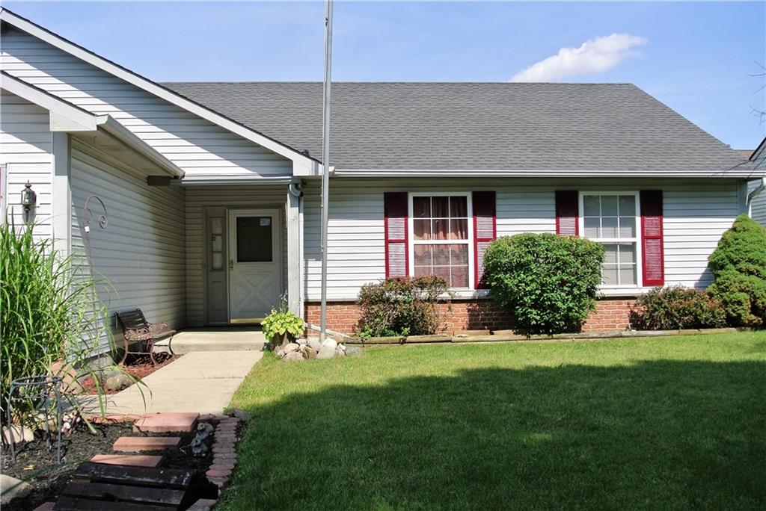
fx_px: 788
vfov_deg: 36.0
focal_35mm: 37
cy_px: 256
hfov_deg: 51.9
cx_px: 383
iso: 100
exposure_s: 1/640
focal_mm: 14
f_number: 4.5
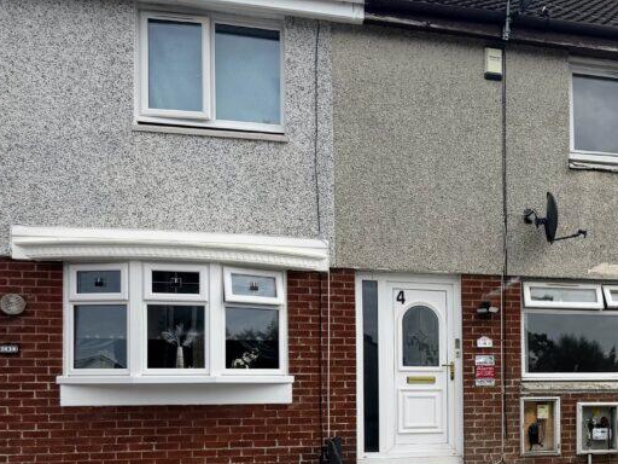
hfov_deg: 36.2
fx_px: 857
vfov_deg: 29.5
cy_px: 378
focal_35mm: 48
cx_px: 602
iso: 80
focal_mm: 6.76
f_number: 1.78
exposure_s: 1/5814
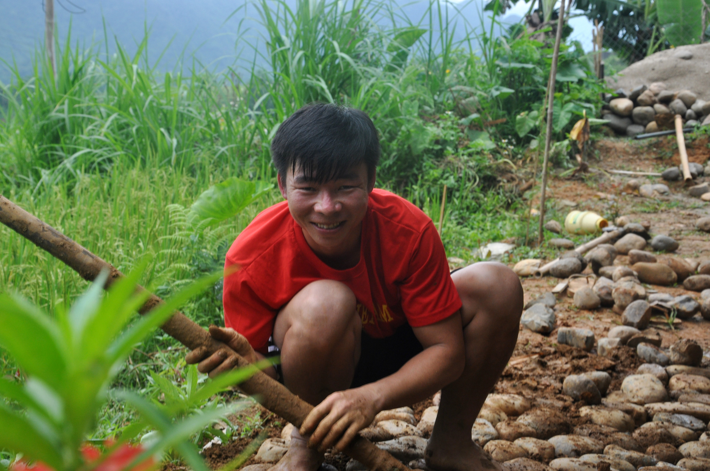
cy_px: 236
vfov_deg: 18.1
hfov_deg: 27.0
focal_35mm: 75
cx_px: 355
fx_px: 1477
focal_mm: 50
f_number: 7.1
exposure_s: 1/200
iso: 320
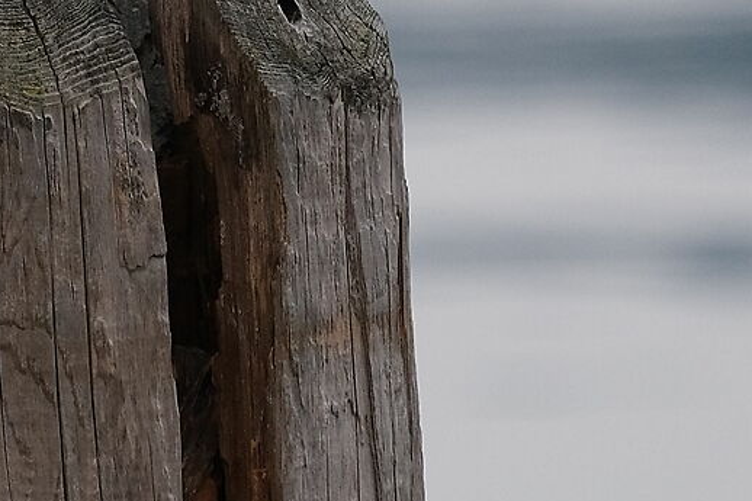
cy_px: -174
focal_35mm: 1390
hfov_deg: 1.5
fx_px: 29025
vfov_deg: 1.0
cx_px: -81
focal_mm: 200
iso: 800
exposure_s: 1/300
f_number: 4.8
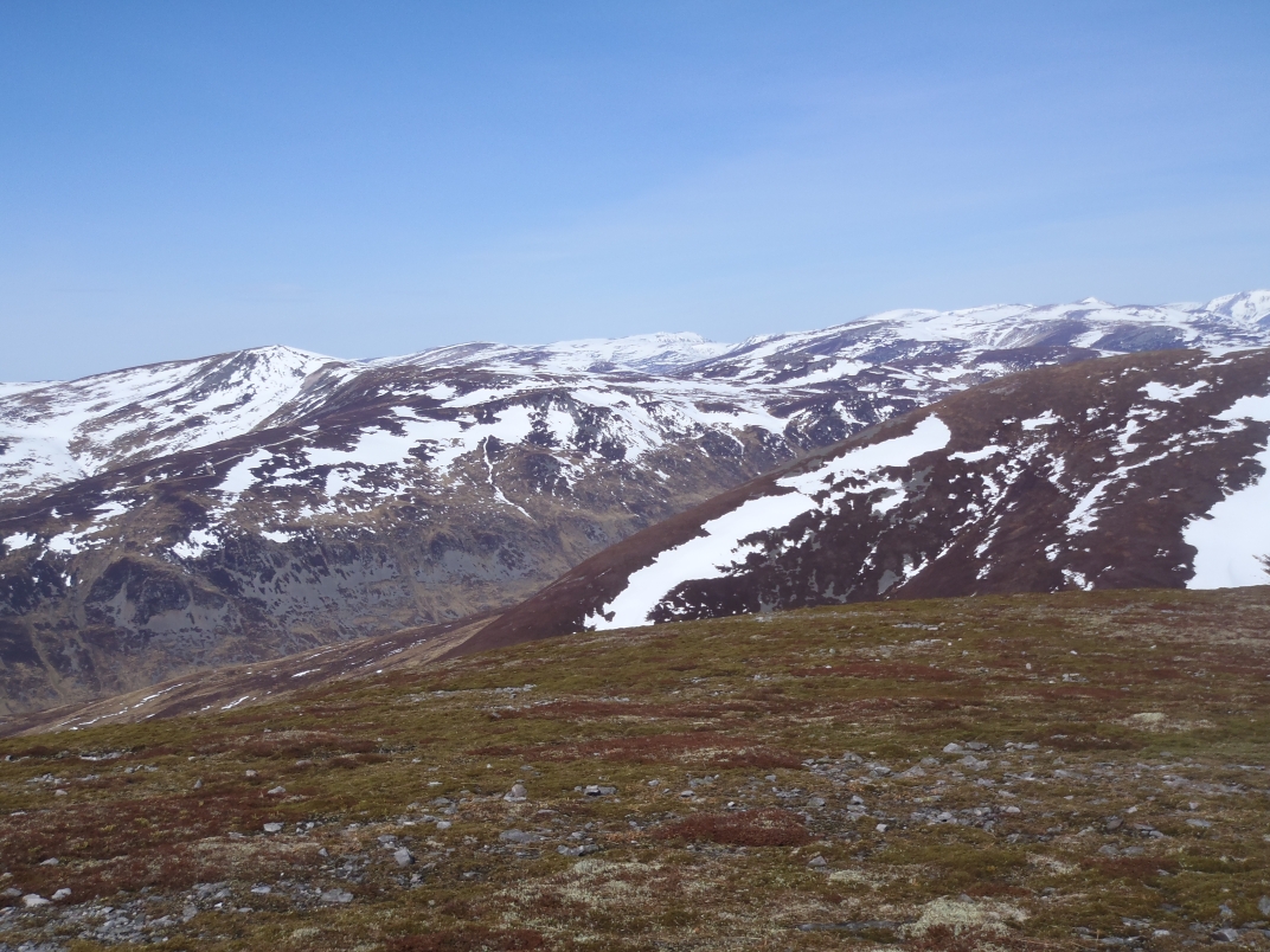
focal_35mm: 49
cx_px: 635
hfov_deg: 38.9
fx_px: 1798
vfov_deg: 29.7
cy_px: 476
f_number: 5.6
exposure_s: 1/640
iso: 80
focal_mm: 8.89
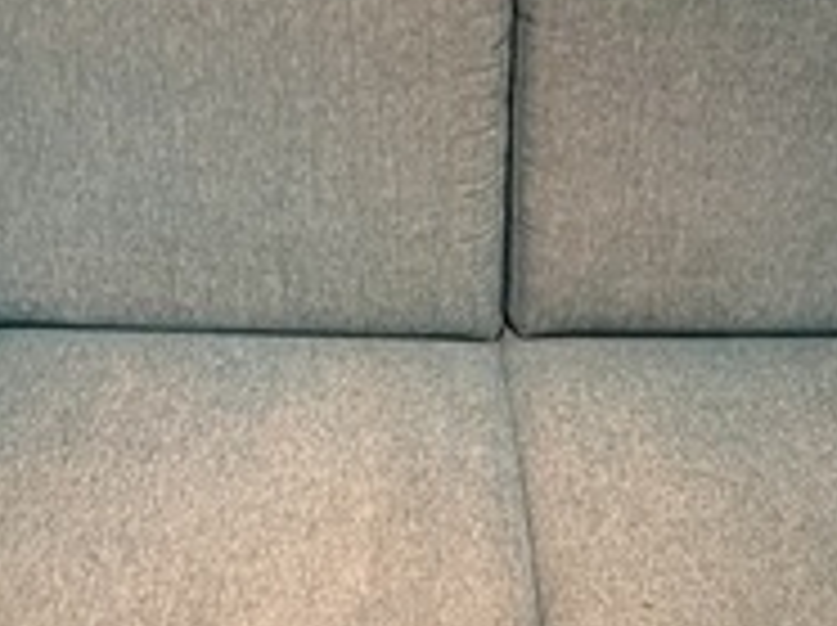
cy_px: 340
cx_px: 448
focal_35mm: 32
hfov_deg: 56.8
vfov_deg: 44.0
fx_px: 773
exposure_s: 1/60
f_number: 1.8
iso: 1000
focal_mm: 1.57
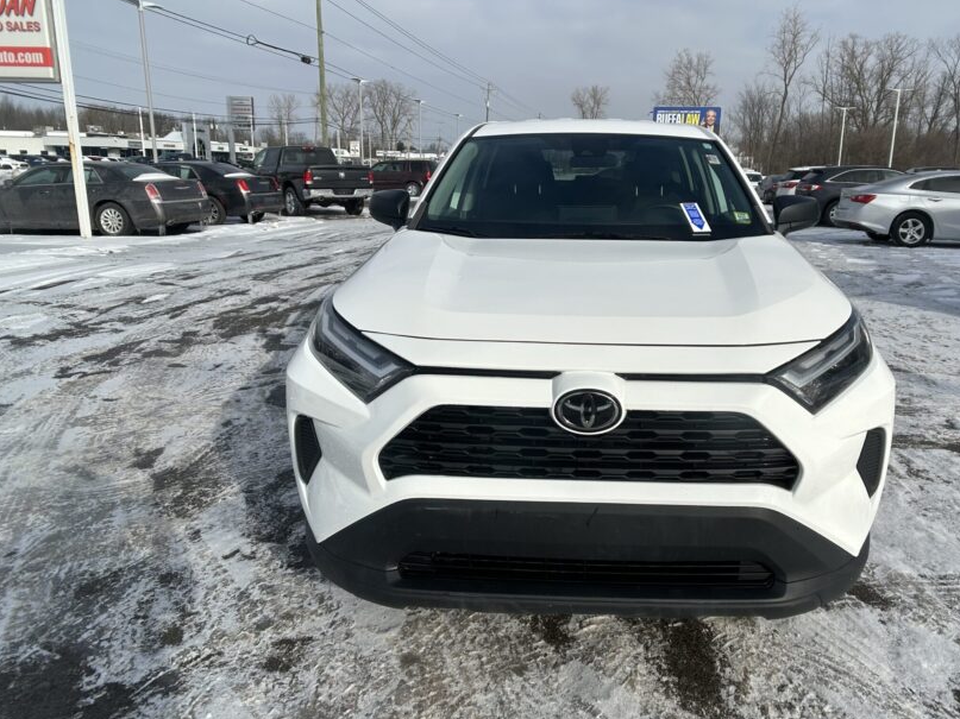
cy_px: 323
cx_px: 545
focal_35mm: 33
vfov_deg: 42.9
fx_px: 915
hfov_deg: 55.2
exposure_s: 1/6993
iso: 50
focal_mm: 5.7
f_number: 1.5
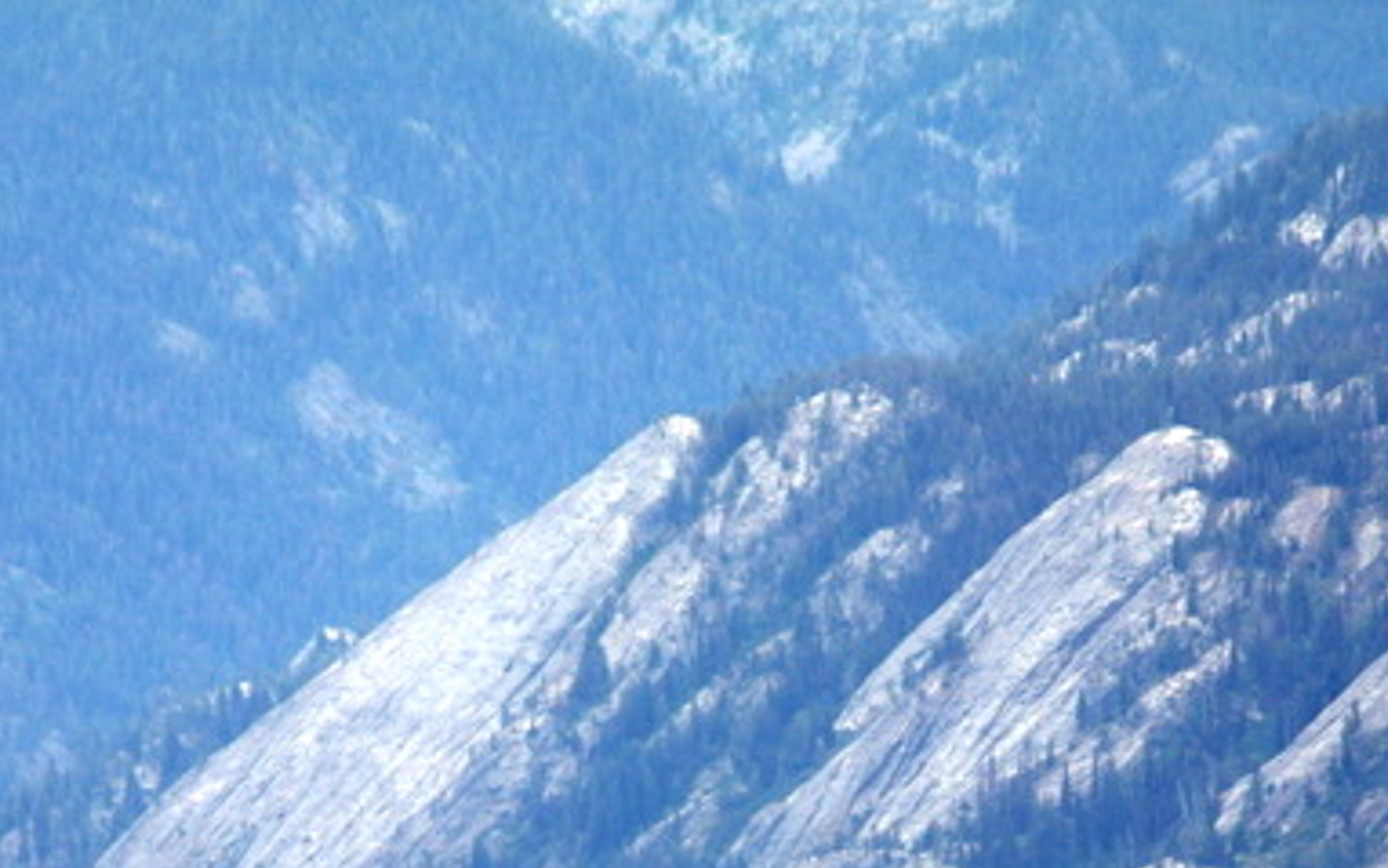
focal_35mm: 658
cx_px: 734
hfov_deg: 3.2
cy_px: 883
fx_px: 24898
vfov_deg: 2.0
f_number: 5.6
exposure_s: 1/400
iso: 400
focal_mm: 200
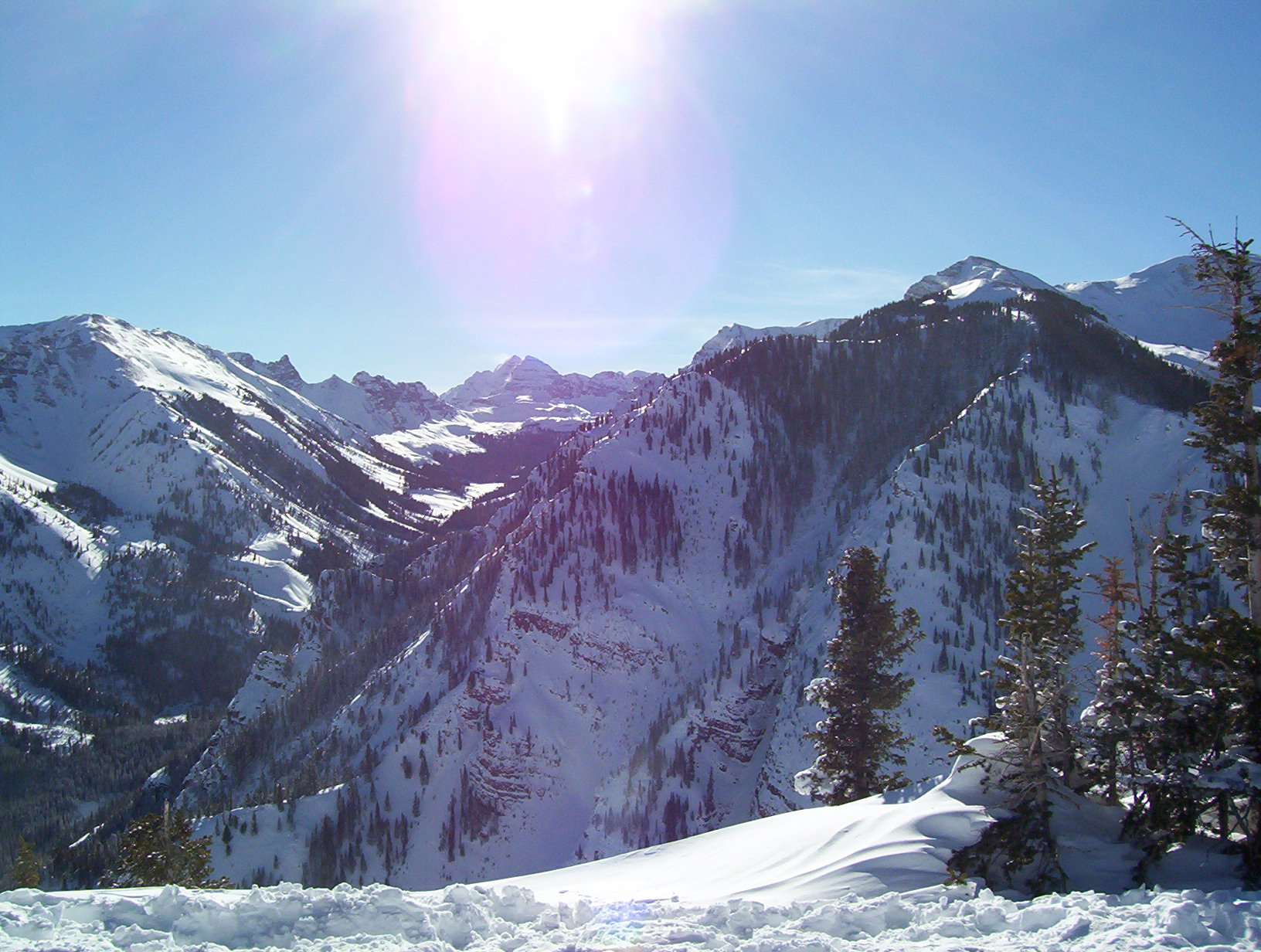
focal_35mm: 43
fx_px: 1570
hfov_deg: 43.8
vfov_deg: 33.7
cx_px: 630
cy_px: 476
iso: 100
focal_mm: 5.77
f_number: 5.17
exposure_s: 1/1701
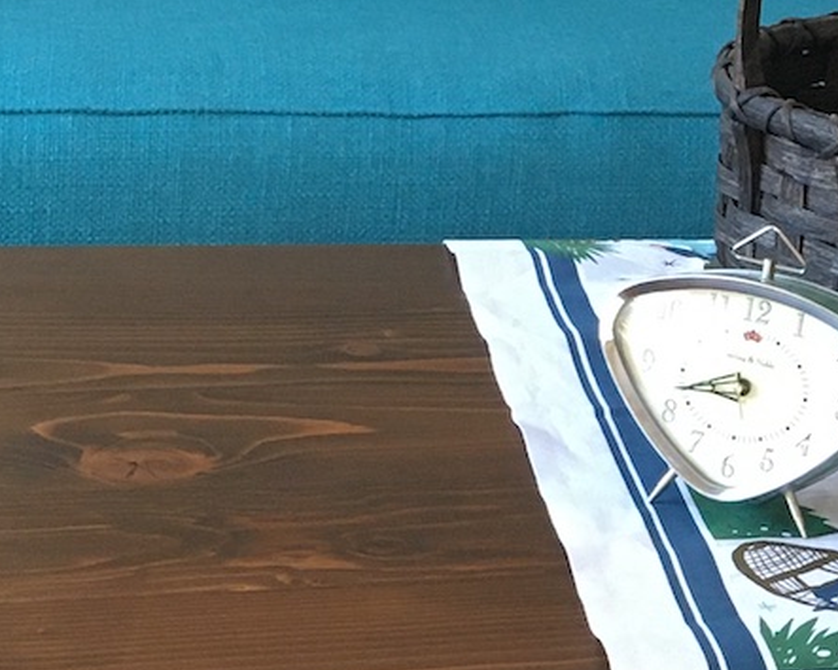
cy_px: 547
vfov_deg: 13.3
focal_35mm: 115
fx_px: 2851
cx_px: 987
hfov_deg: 16.1
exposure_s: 1/30
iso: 125
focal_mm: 4.15
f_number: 2.2
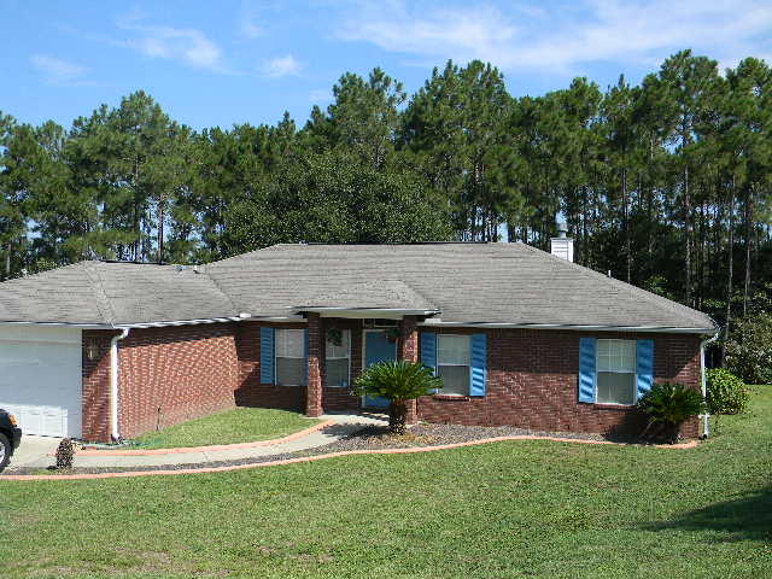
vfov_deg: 39.7
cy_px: 290
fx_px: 803
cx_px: 386
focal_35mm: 36
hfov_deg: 51.4
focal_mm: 6.4
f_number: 3.7
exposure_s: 1/591
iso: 80
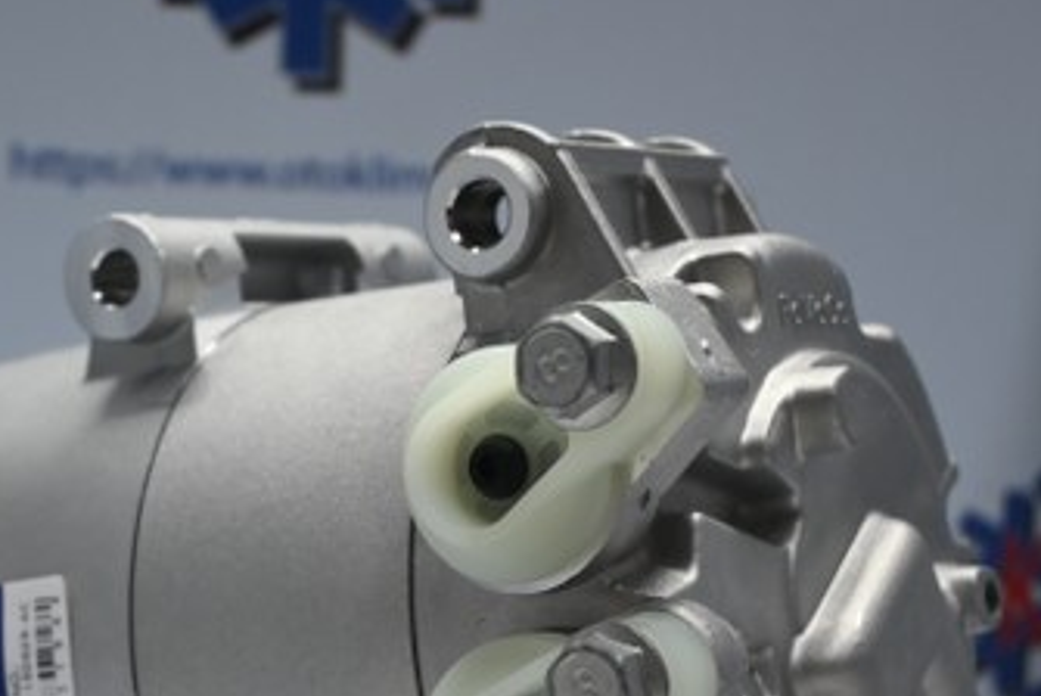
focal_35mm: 94
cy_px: 597
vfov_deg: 14.5
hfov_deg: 21.6
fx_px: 2717
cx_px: 348
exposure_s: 1/60
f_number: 5.3
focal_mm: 35
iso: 720
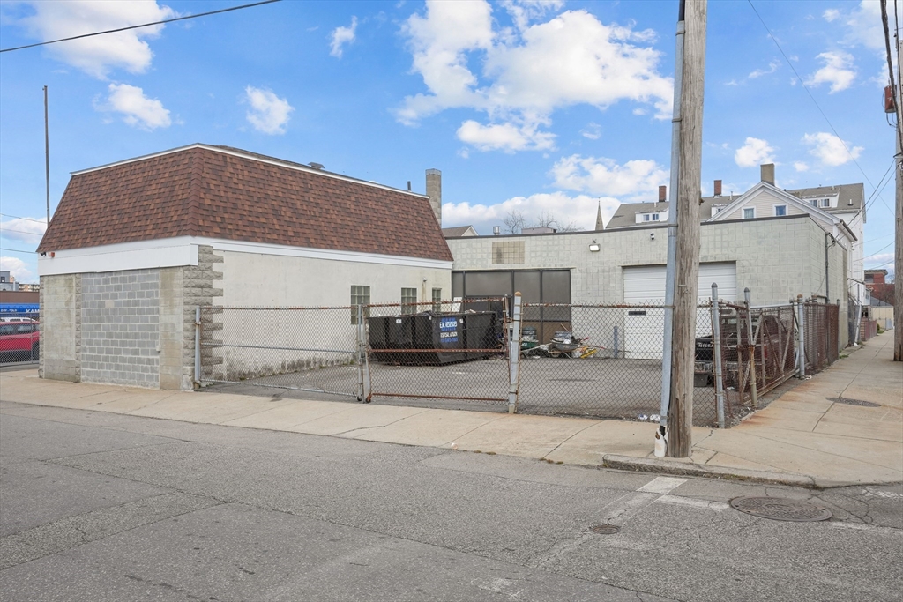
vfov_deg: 47.9
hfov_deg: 67.4
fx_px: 677
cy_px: 301
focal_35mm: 27
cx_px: 452
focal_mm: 18
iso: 400
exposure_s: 1/320
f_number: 9
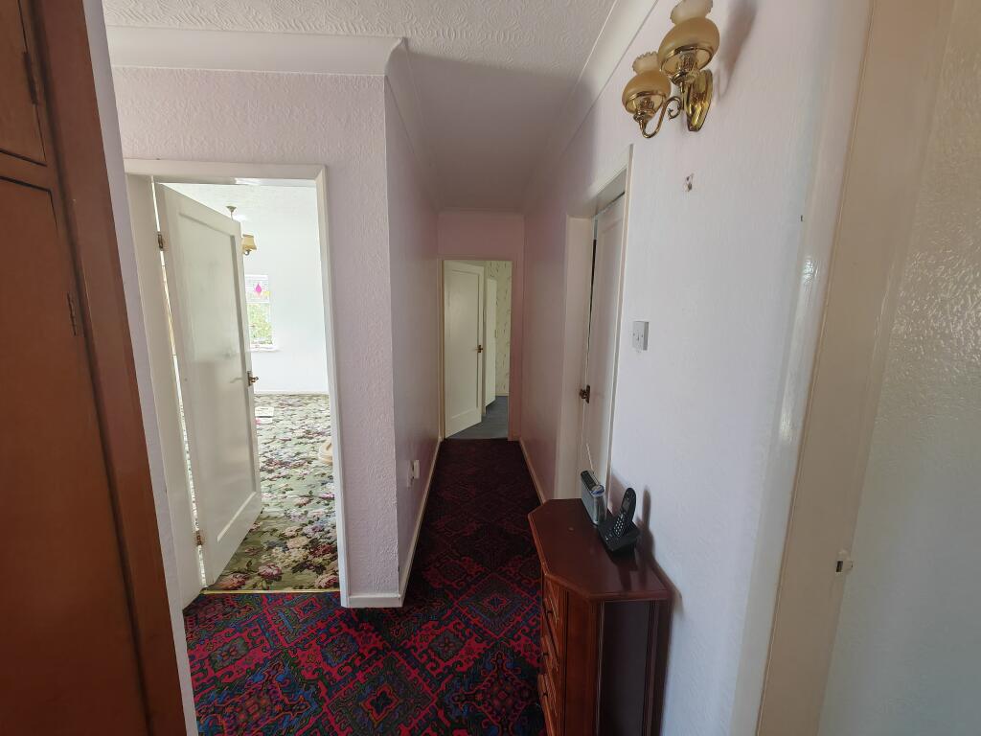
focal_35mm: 13
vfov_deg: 89.9
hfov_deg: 106.2
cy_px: 368
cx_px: 490
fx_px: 368
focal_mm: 1.82
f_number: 2
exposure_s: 1/50
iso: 200
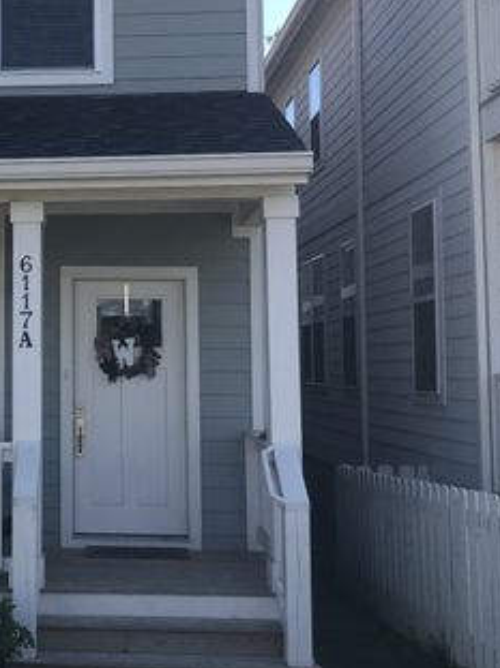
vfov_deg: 32.1
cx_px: 17
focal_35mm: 60
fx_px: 1156
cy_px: 263
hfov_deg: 23.5
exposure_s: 1/785
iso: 20
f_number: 1.8
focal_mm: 3.99
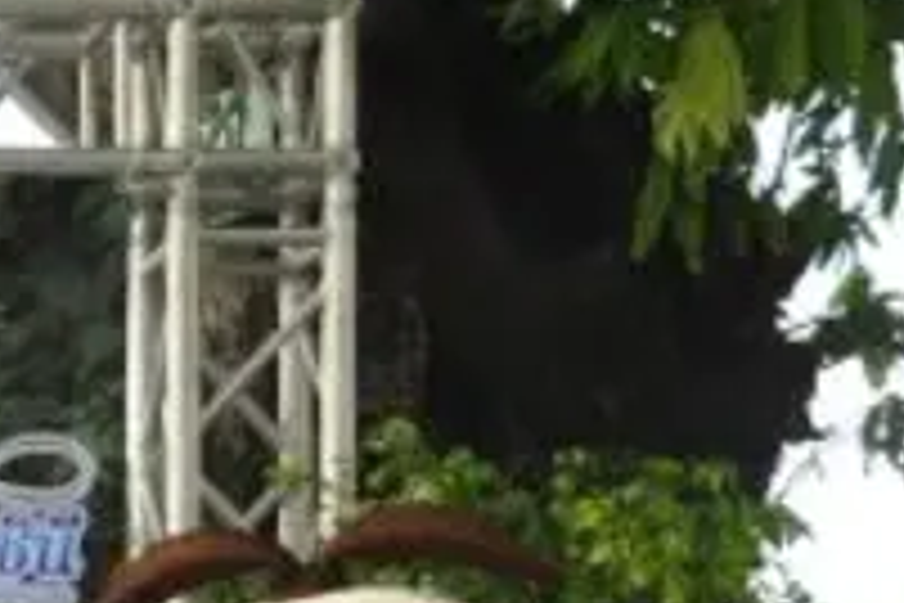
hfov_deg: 10.5
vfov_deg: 7.2
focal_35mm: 186
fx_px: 4670
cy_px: 1046
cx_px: -657
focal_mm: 32
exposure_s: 1/160
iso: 200
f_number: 6.3
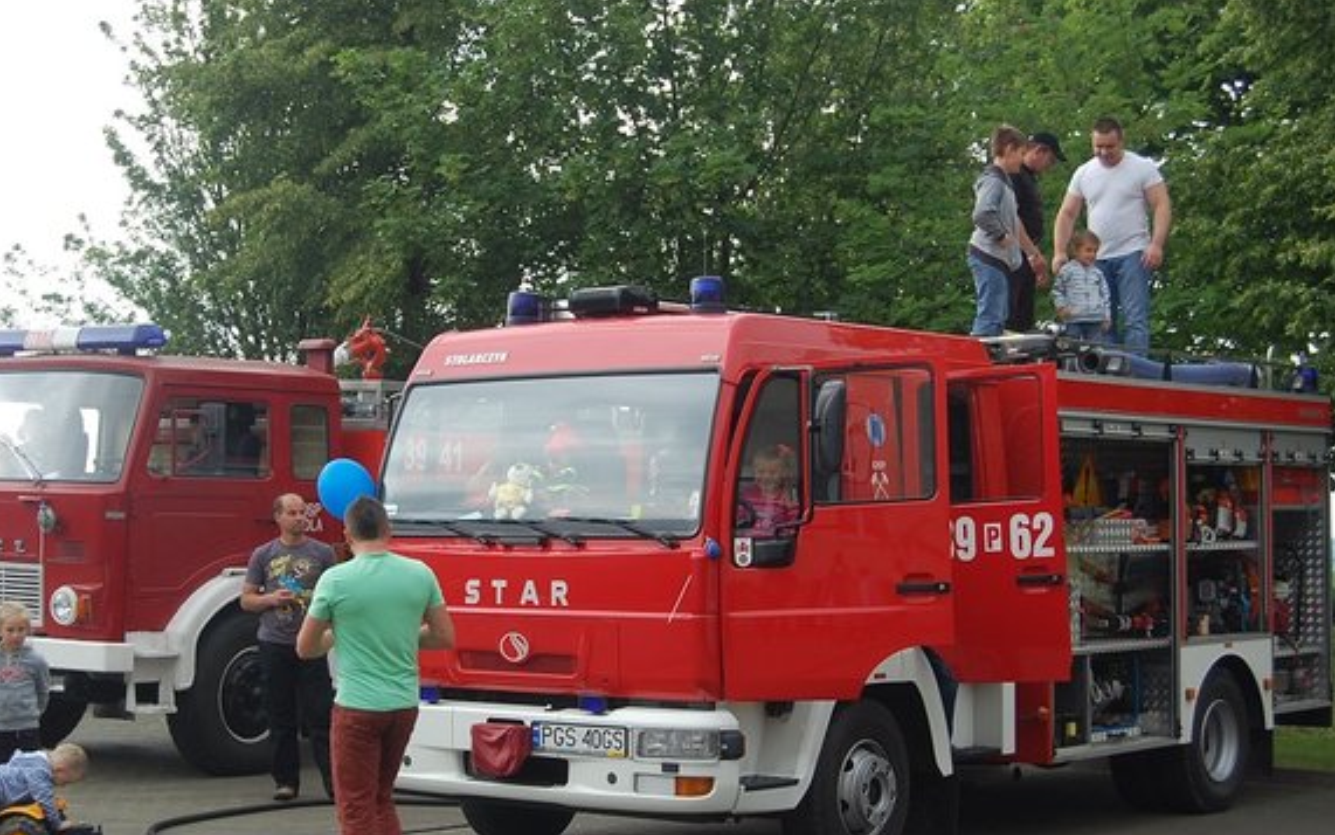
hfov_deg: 31.0
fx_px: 2402
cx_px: 582
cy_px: 443
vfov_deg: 19.7
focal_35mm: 66
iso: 200
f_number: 6.3
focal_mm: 38
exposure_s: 1/160
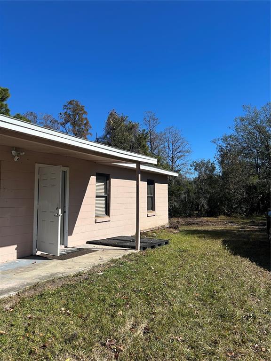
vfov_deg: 67.3
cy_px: 180
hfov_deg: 53.1
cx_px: 136
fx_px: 271
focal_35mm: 26
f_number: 1.5
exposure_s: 1/4831
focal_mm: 5.7
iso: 50
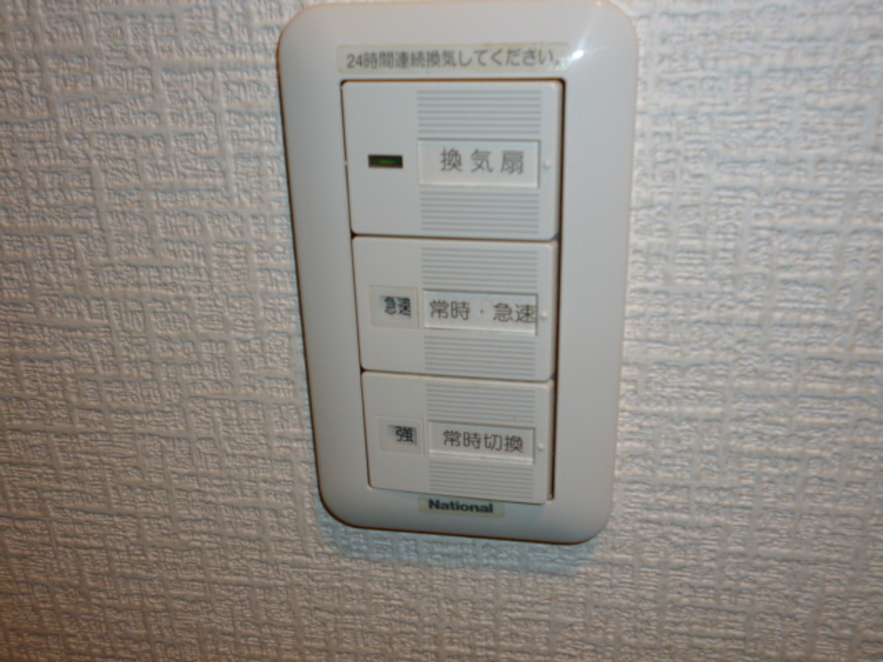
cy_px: 331
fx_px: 816
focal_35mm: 32
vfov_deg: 44.2
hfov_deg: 56.8
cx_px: 442
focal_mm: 5.7
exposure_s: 1/60
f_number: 3.3
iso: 100
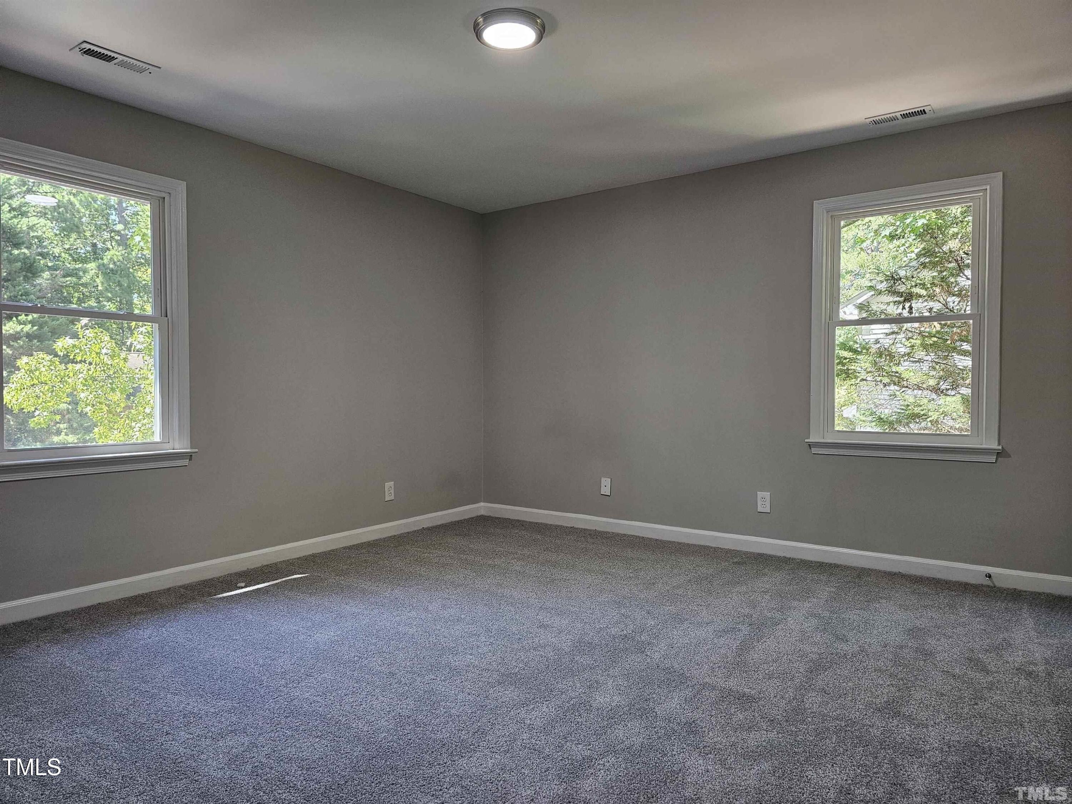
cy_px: 402
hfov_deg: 73.9
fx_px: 712
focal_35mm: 23
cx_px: 536
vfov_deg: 58.9
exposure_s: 1/120
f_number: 1.7
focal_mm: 6.3
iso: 250
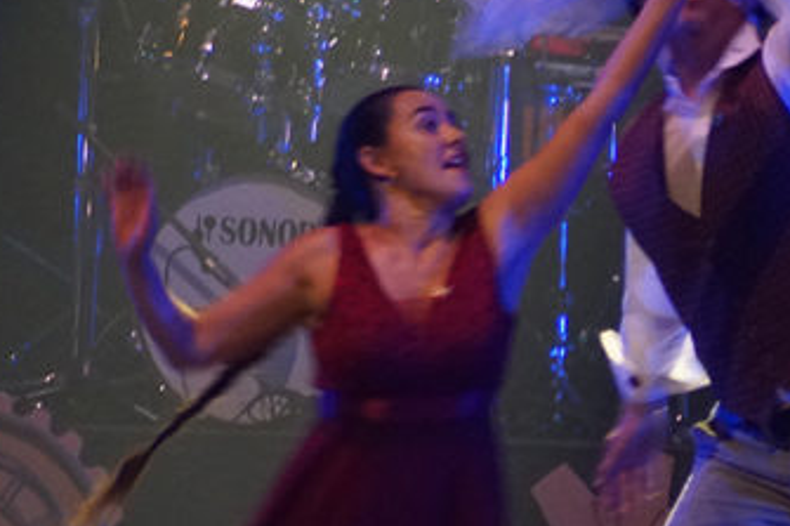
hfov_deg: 2.8
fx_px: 16099
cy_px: 392
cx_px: 908
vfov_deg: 1.9
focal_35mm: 734
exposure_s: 1/30
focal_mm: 160
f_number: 5.6
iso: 1600
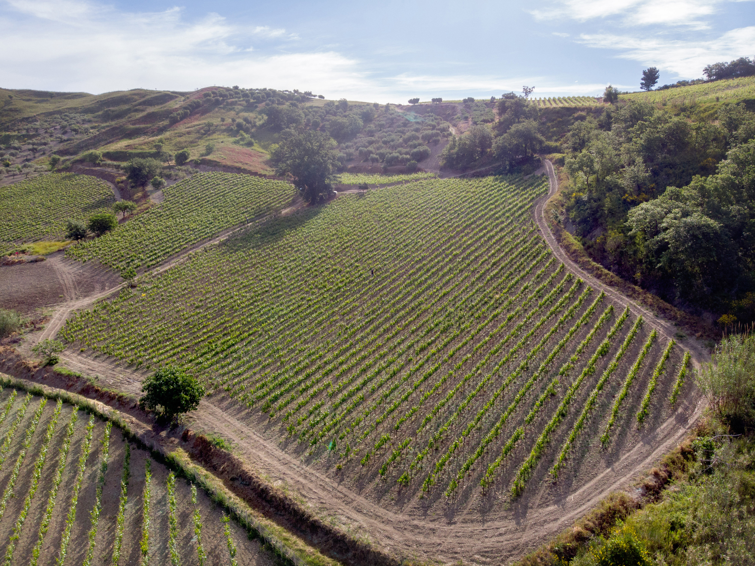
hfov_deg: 71.6
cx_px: 378
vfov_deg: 56.8
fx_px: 523
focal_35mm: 24
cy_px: 283
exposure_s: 1/1000
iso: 100
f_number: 2.8
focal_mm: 4.5
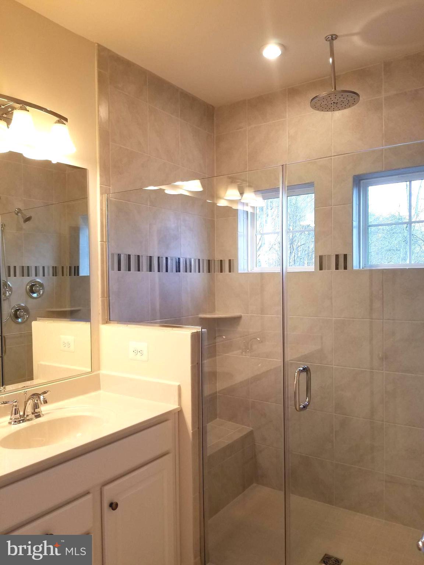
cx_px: 212
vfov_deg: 67.3
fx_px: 425
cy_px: 282
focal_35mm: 26
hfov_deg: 53.1
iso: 80
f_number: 1.7
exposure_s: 1/120
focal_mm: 4.3
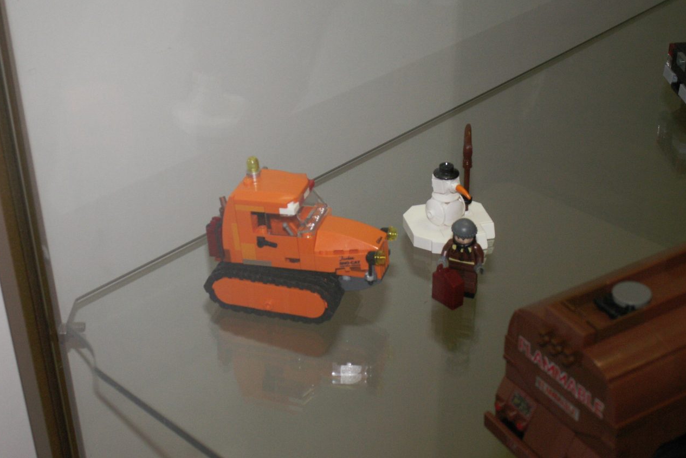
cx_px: 341
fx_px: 1162
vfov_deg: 22.3
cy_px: 241
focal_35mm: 61
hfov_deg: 32.9
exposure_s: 1/60
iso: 160
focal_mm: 9.74
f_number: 3.2
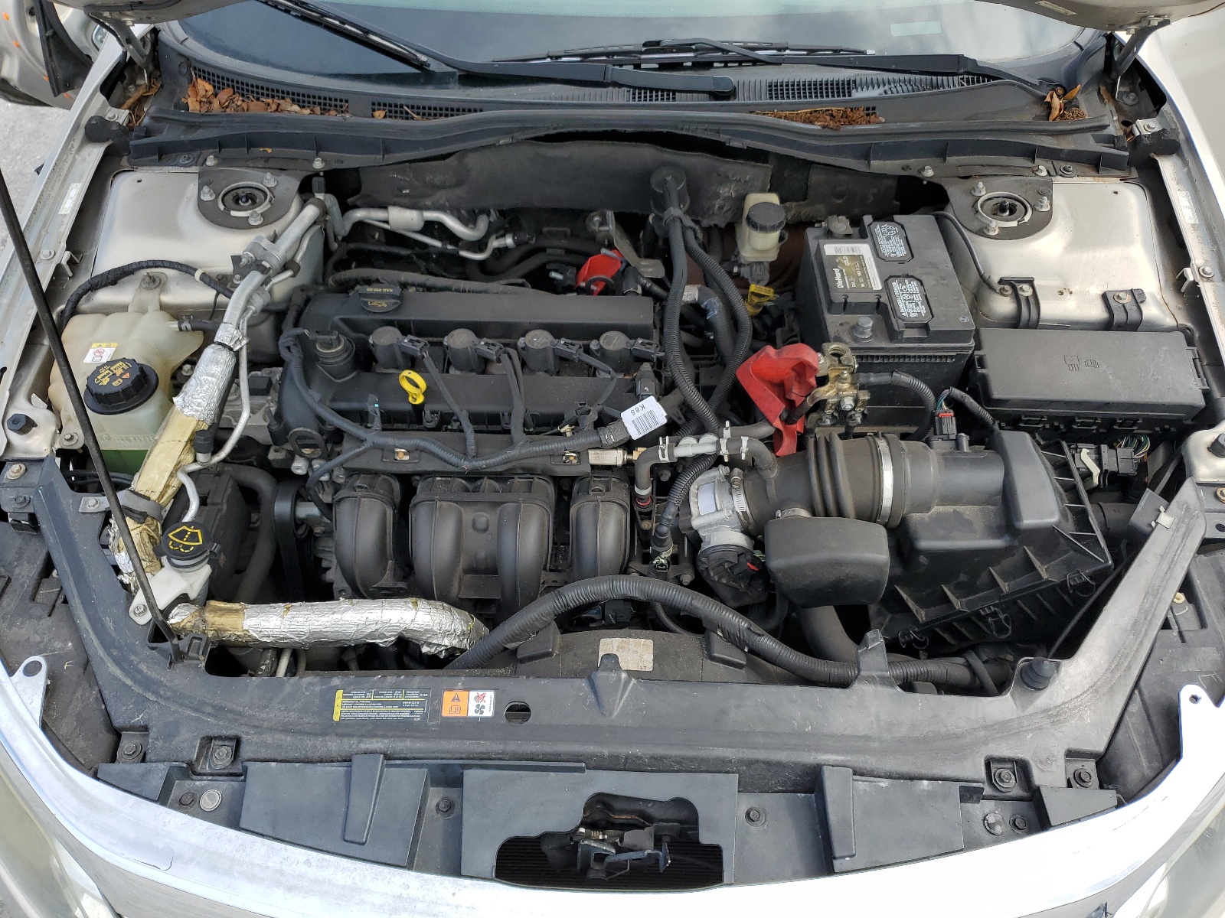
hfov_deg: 67.3
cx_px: 612
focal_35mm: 26
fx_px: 920
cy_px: 459
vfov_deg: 53.1
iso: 50
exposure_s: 1/909
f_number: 1.5
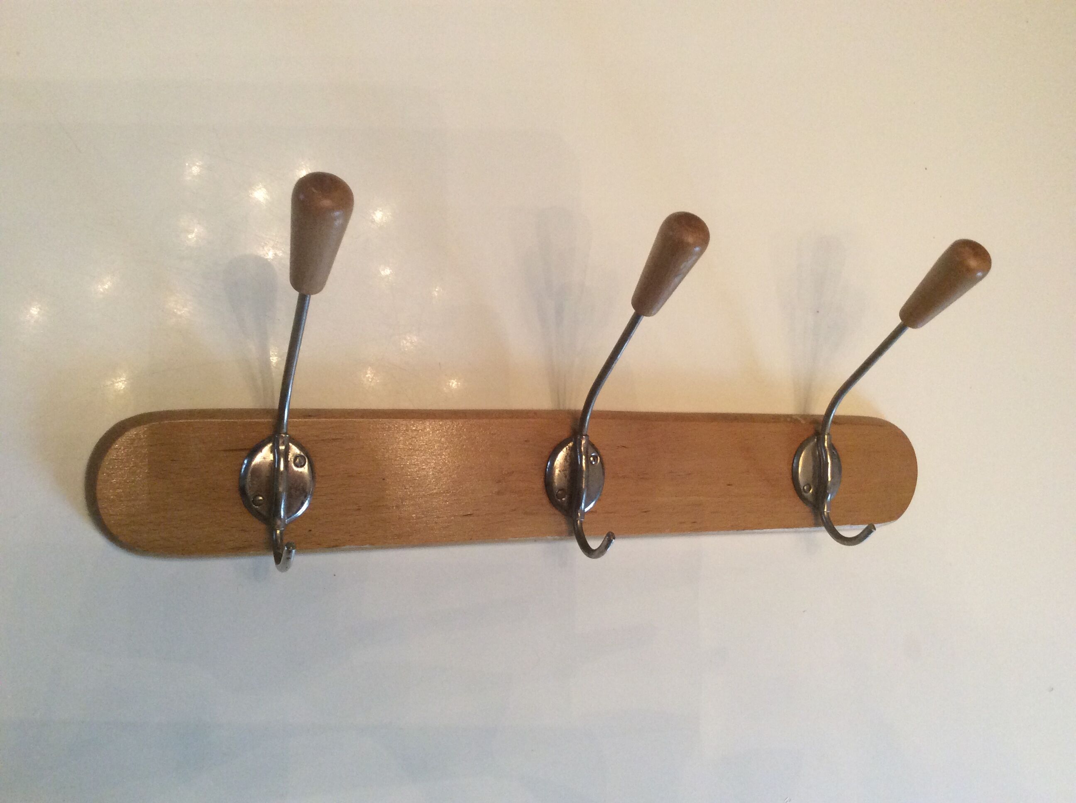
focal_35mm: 32
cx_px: 538
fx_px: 993
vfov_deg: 44.1
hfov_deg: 56.9
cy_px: 402
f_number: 2.4
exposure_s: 1/25
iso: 125
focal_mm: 3.3
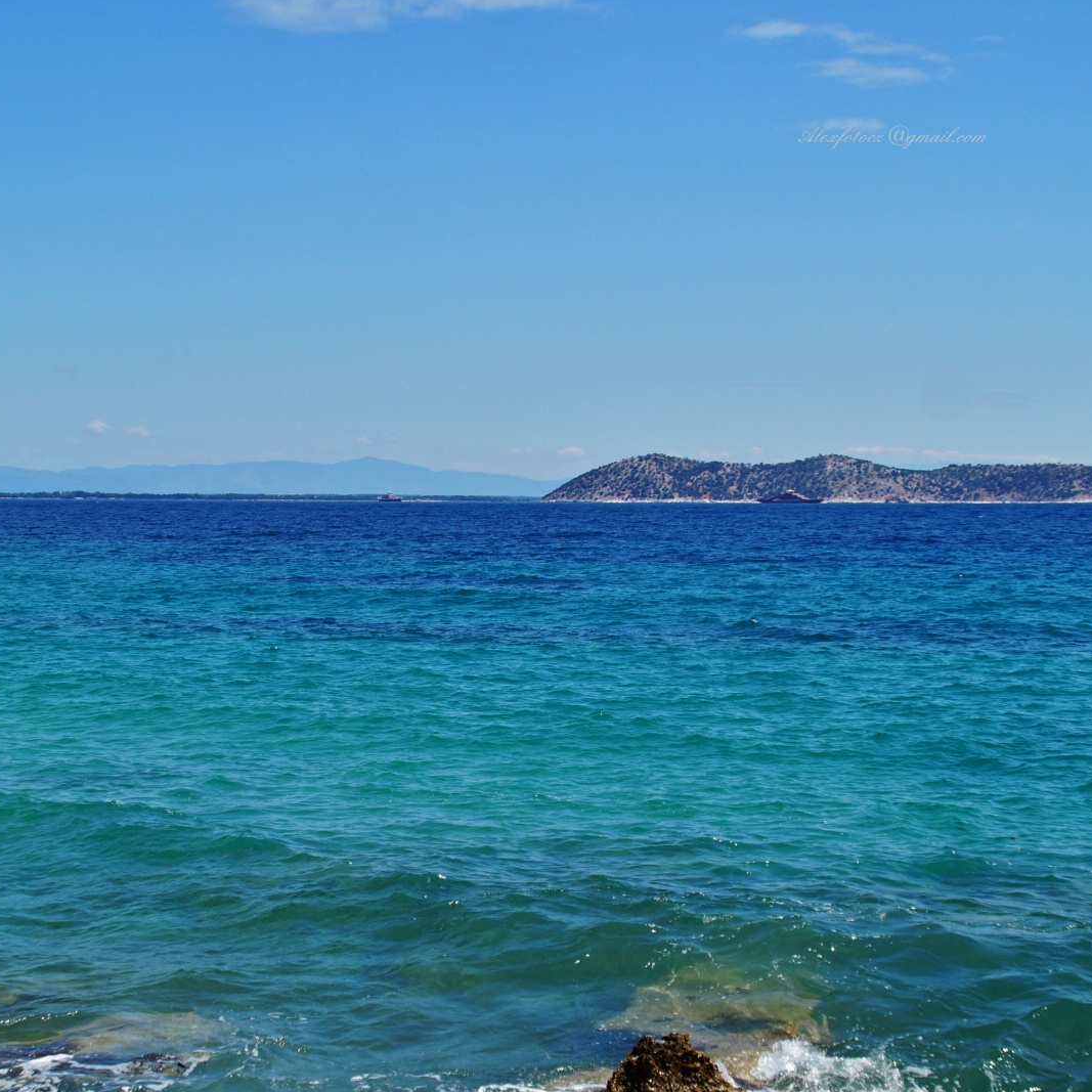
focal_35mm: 68
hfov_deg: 25.5
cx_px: 544
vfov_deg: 25.4
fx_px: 2414
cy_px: 708
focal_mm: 35
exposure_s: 1/1600
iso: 160
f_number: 4.5
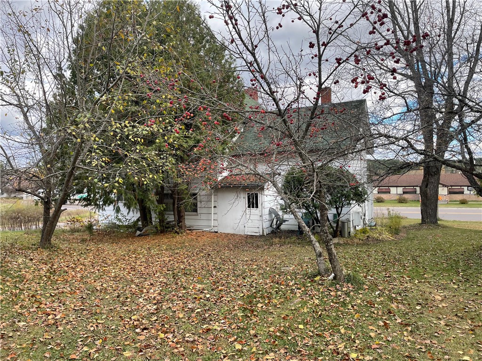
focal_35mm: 26
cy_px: 180
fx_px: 362
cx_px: 241
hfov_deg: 67.3
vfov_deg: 53.1
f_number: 1.6
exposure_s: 1/432
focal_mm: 4.2
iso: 32
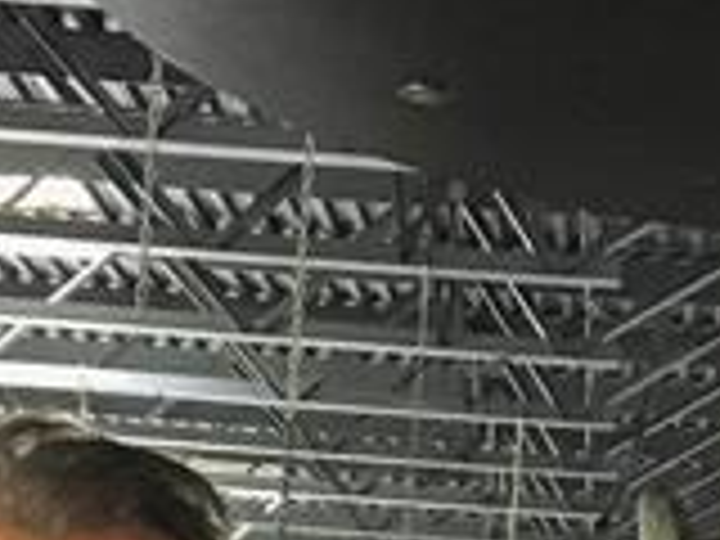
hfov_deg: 16.6
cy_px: 972
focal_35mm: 118
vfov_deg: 11.6
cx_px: 522
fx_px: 2454
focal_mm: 4.15
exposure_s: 1/30
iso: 200
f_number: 2.2
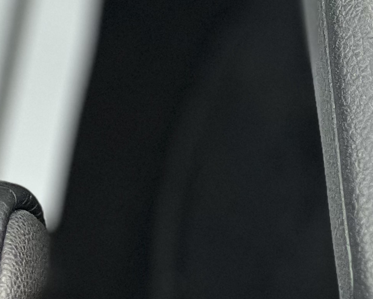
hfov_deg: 6.0
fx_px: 3466
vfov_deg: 4.9
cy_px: -188
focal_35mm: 314
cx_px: 747
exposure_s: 1/121
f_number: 2.8
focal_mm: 9
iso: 160
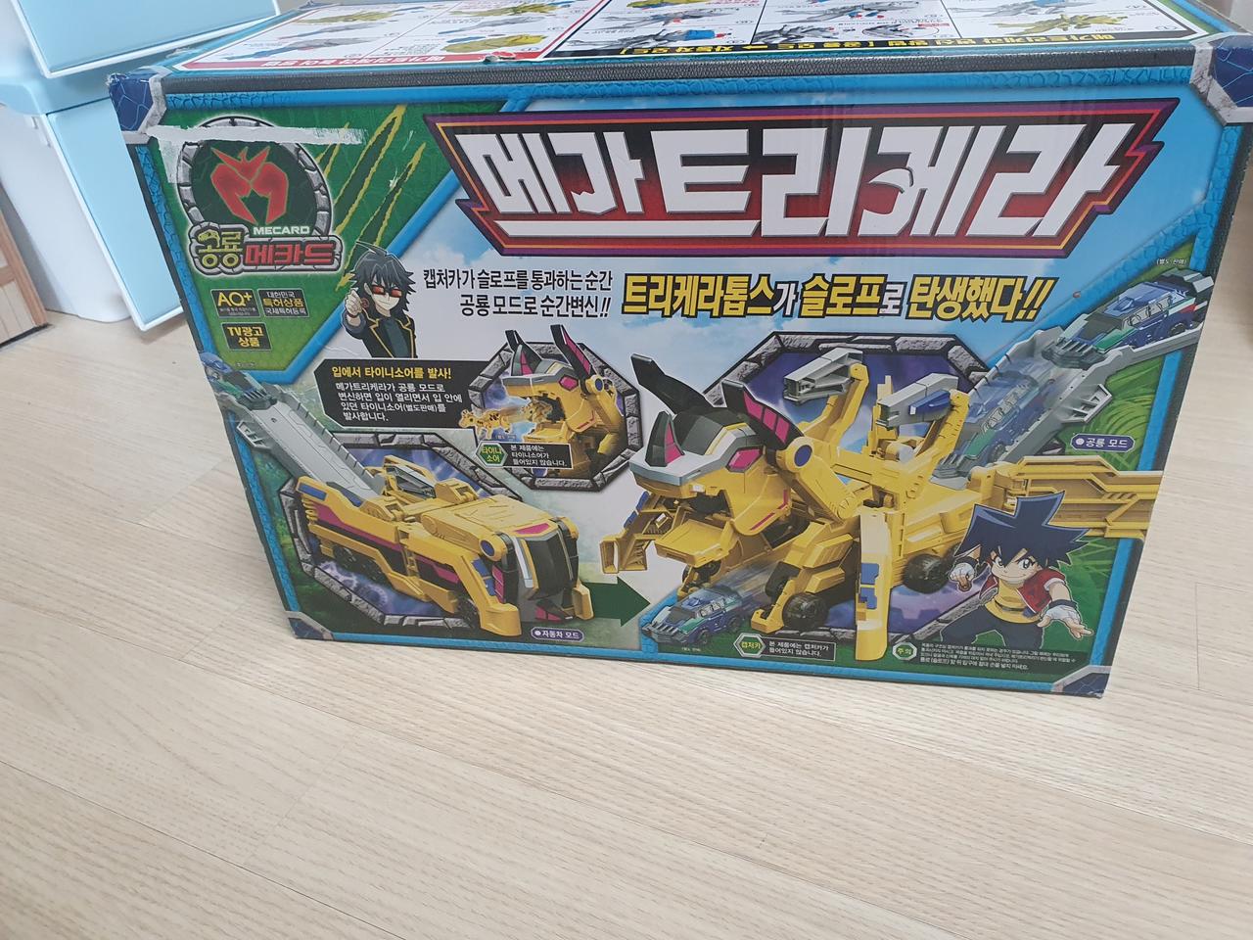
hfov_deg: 67.3
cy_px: 470
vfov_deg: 53.1
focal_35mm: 26
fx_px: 941
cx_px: 626
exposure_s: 1/40
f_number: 2.4
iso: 320
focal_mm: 4.32
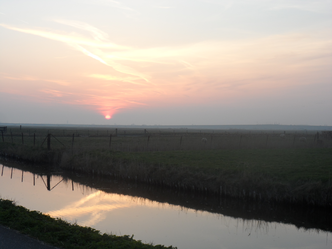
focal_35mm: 54
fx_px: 518
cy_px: 124
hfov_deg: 35.5
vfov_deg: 27.0
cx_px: 166
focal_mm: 9.8
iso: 80
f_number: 4.1
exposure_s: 1/60
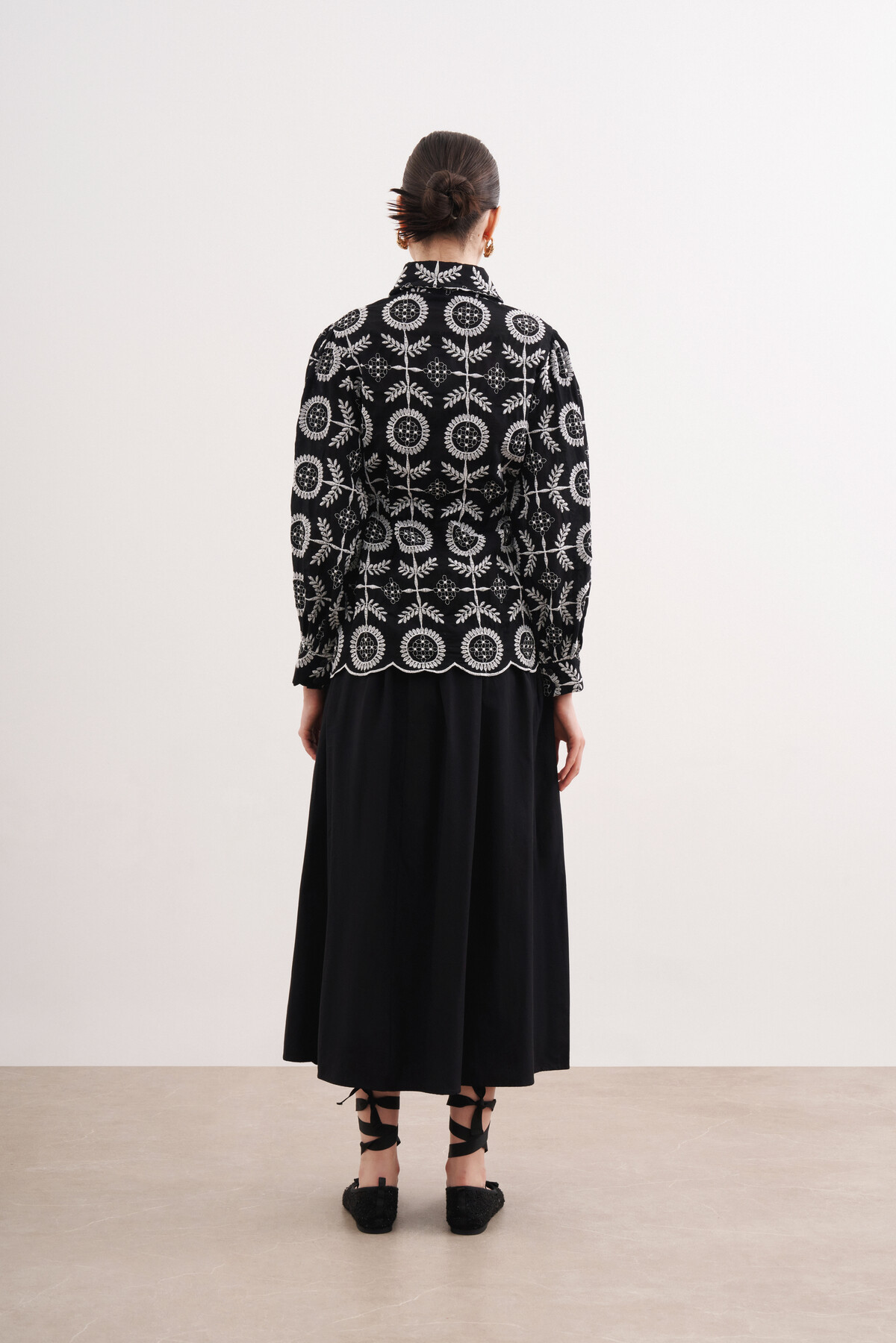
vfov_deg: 35.6
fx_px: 2091
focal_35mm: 56
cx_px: 448
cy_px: 672
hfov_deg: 24.2
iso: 400
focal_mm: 56
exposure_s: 1/160
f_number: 11
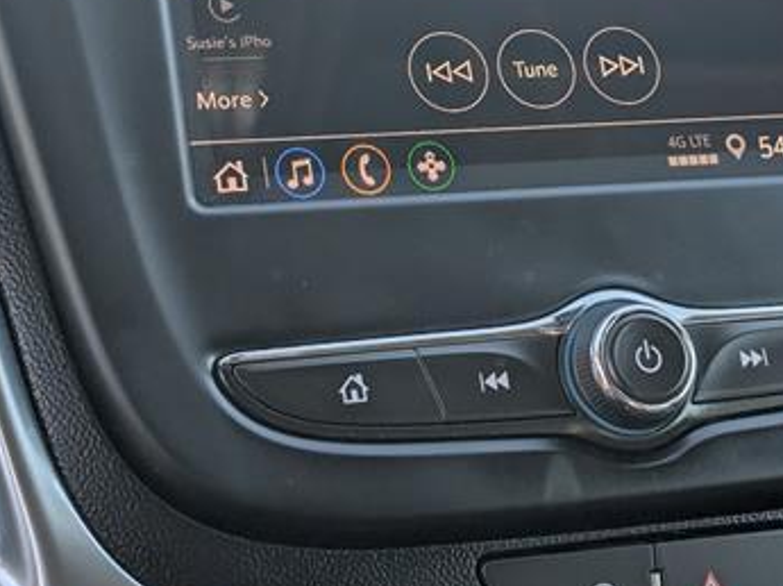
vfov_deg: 16.1
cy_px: 148
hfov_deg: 21.5
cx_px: 522
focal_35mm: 91
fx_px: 2056
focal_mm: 6.9
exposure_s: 1/172
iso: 37
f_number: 1.68
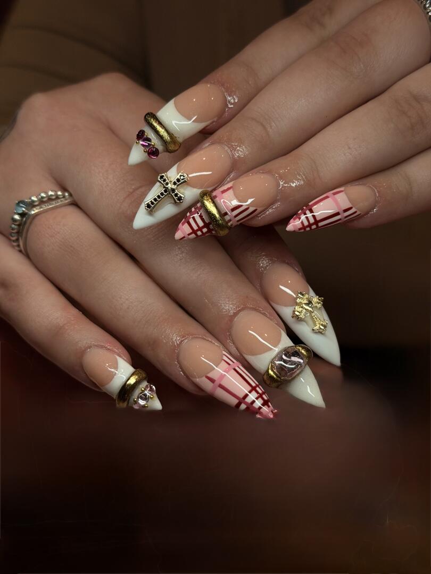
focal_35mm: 48
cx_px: 216
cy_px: 287
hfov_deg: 30.3
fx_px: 797
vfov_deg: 39.7
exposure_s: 1/928
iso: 64
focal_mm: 6.76
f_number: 1.78
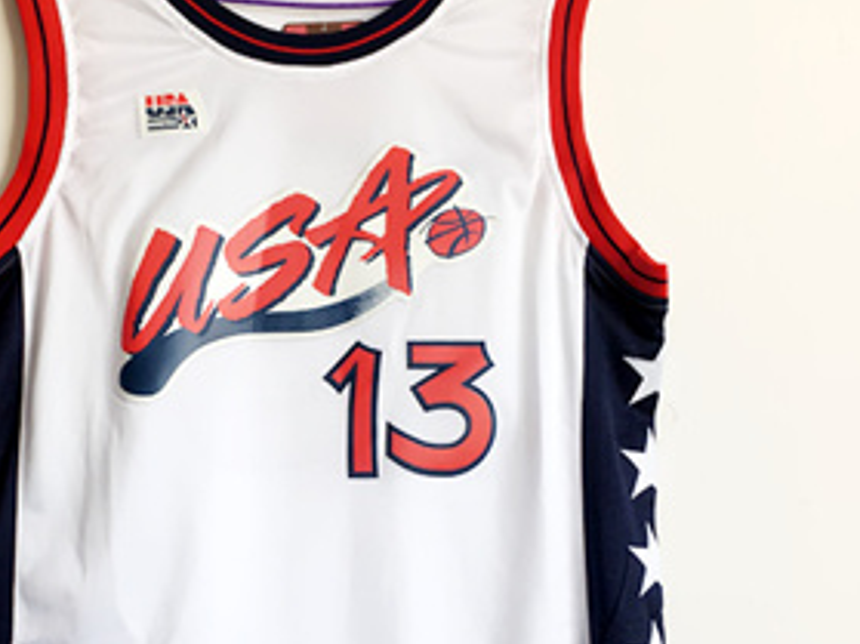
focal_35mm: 52
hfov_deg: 36.5
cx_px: 287
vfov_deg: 27.8
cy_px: 445
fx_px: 1291
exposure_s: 1/50
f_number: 2.2
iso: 25
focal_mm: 4.15
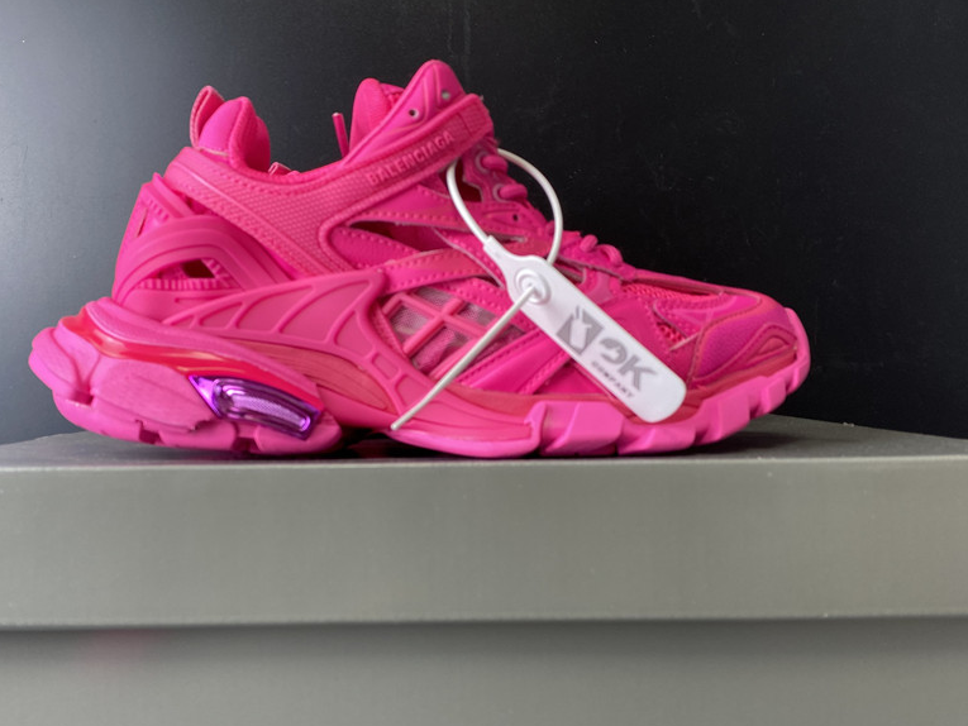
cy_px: 439
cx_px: 448
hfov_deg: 53.9
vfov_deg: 41.6
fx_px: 951
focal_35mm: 34
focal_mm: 4.25
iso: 80
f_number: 1.8
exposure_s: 1/50
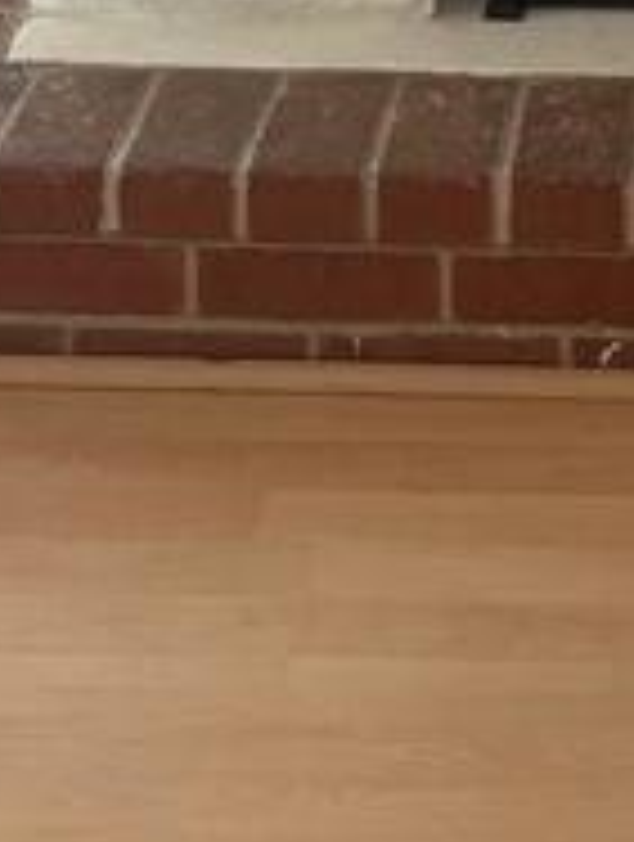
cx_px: 719
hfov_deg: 10.3
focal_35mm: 142
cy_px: -815
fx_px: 3456
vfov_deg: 12.3
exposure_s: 1/60
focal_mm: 5.96
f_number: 1.6
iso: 125
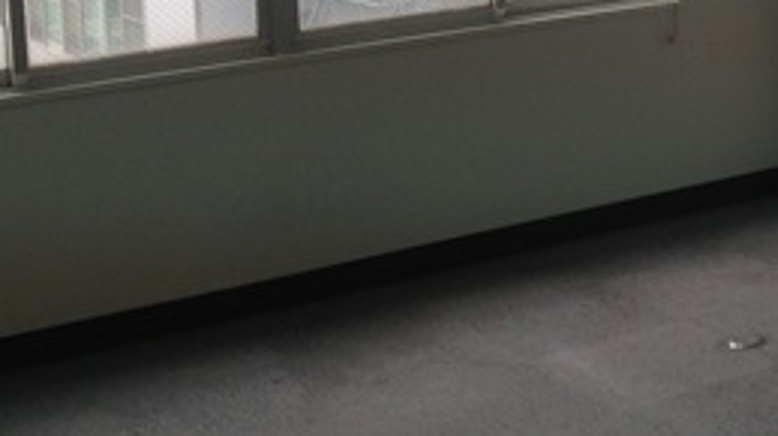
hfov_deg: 23.1
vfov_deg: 13.1
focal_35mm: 89
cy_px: -132
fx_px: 1834
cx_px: 745
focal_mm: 4.12
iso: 50
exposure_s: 1/226
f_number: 2.4
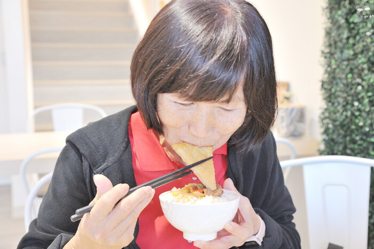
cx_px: 187
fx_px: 540
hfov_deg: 38.2
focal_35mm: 52
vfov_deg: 25.9
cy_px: 124
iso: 1600
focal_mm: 52
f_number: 5.6
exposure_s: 1/60
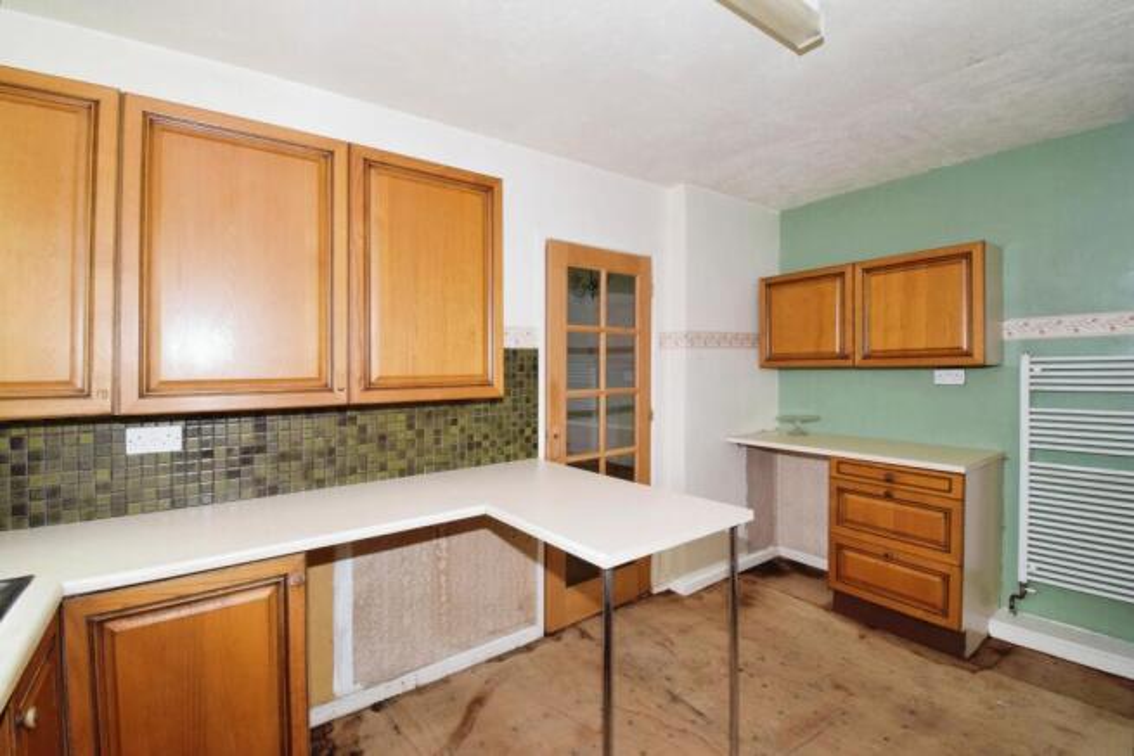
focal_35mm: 15
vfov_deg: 77.4
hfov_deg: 100.4
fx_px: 473
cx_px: 567
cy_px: 378
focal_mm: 10
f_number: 6.3
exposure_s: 1/60
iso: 1000
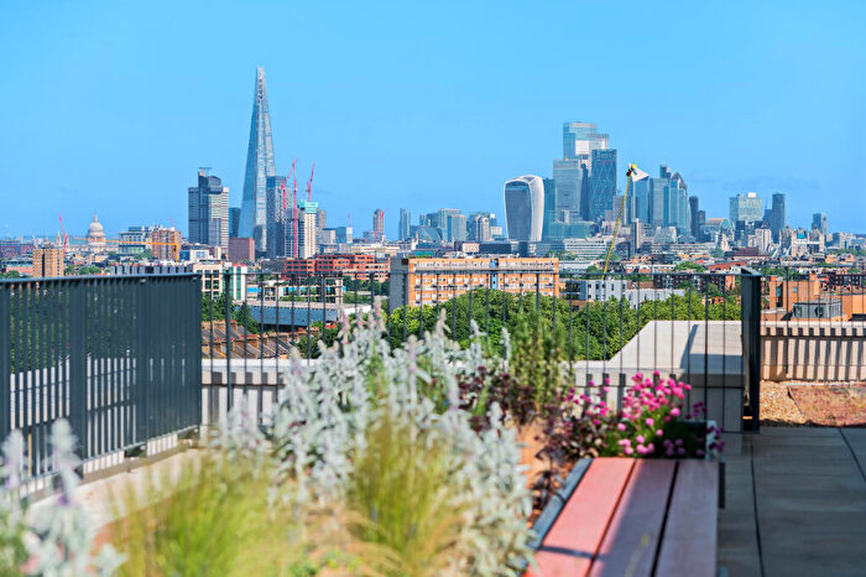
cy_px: 288
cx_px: 433
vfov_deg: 19.4
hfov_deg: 28.9
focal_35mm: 70
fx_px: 1683
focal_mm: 70
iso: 200
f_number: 4.5
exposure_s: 1/1600
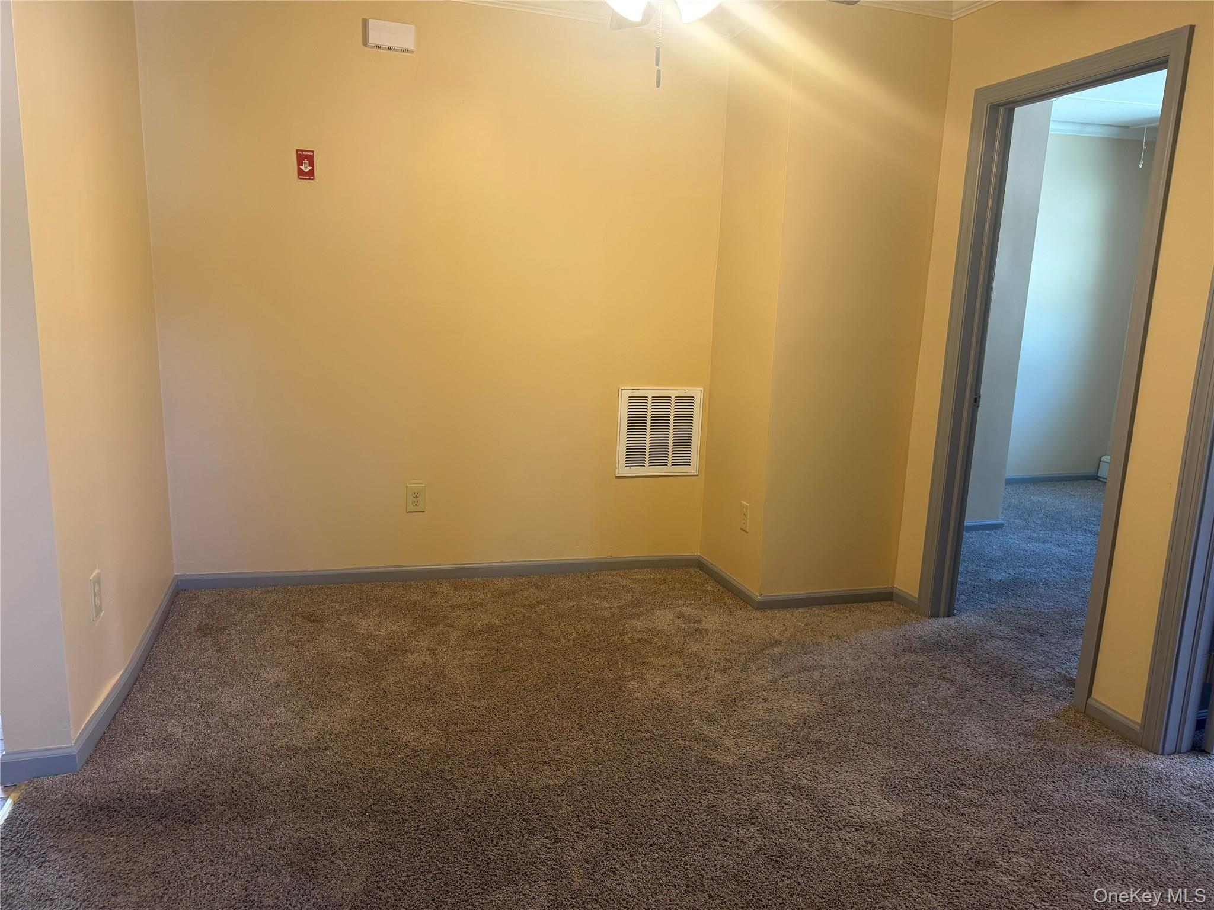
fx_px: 842
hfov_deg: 71.6
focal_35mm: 24
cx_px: 607
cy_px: 455
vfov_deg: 56.8
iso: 160
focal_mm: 6.76
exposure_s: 1/60
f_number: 1.78
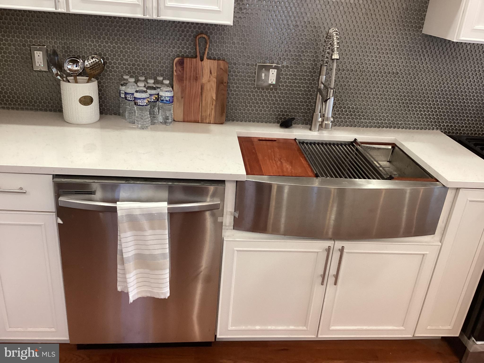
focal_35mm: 31
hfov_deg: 58.4
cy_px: 182
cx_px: 242
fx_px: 433
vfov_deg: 45.4
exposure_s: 1/60
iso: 160
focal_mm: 3.3
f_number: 2.4
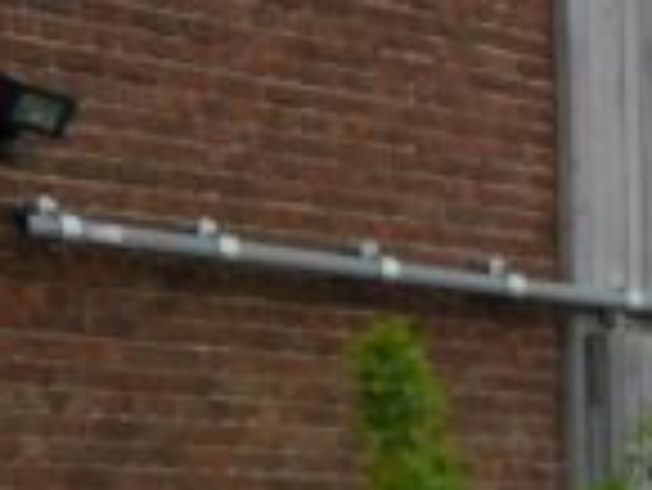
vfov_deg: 5.8
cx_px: 1740
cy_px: 845
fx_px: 4788
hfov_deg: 7.2
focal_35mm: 254
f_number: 4.4
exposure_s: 1/125
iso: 400
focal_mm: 23
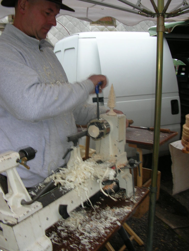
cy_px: 126
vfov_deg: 52.6
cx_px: 94
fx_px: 255
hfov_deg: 40.7
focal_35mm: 35
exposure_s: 1/30
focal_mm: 5.8
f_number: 2.8
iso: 50
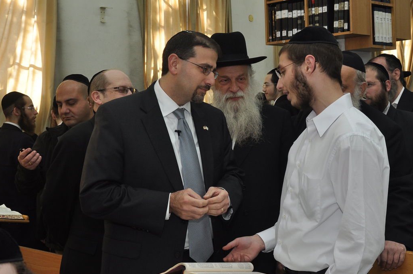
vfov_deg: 25.4
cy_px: 119
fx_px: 607
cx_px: 225
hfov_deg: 37.5
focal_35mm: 53
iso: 400
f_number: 8
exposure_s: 1/80
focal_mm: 26
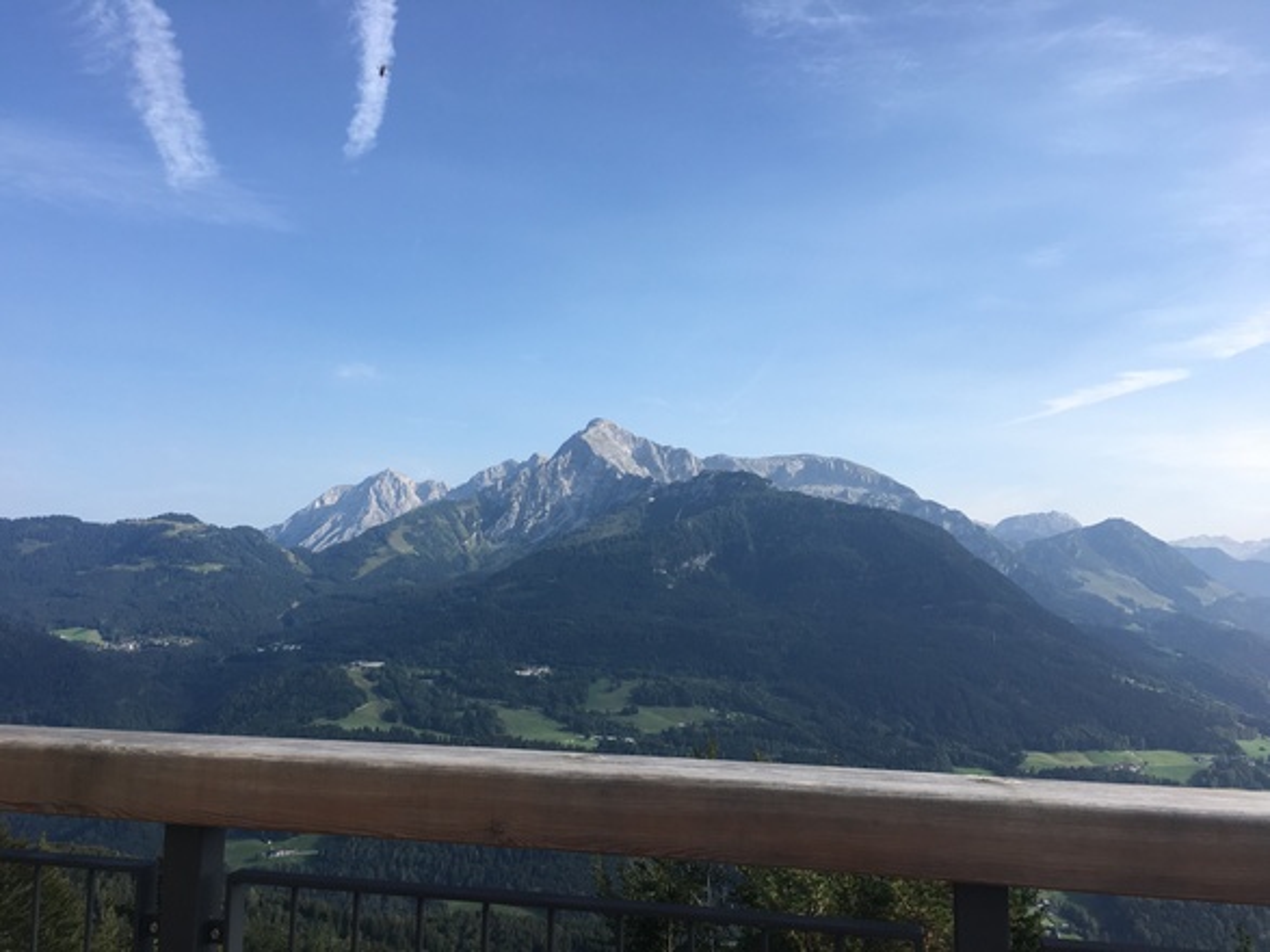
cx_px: 635
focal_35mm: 29
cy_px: 476
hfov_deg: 61.7
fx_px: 1064
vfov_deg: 48.2
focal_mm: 4.15
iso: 25
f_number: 2.2
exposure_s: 1/1115
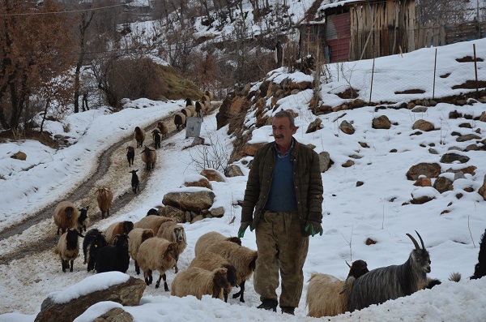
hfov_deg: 19.5
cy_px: 161
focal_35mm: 105
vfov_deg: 13.0
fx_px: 1414
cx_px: 243
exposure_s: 1/250
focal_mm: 70
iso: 125
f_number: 8
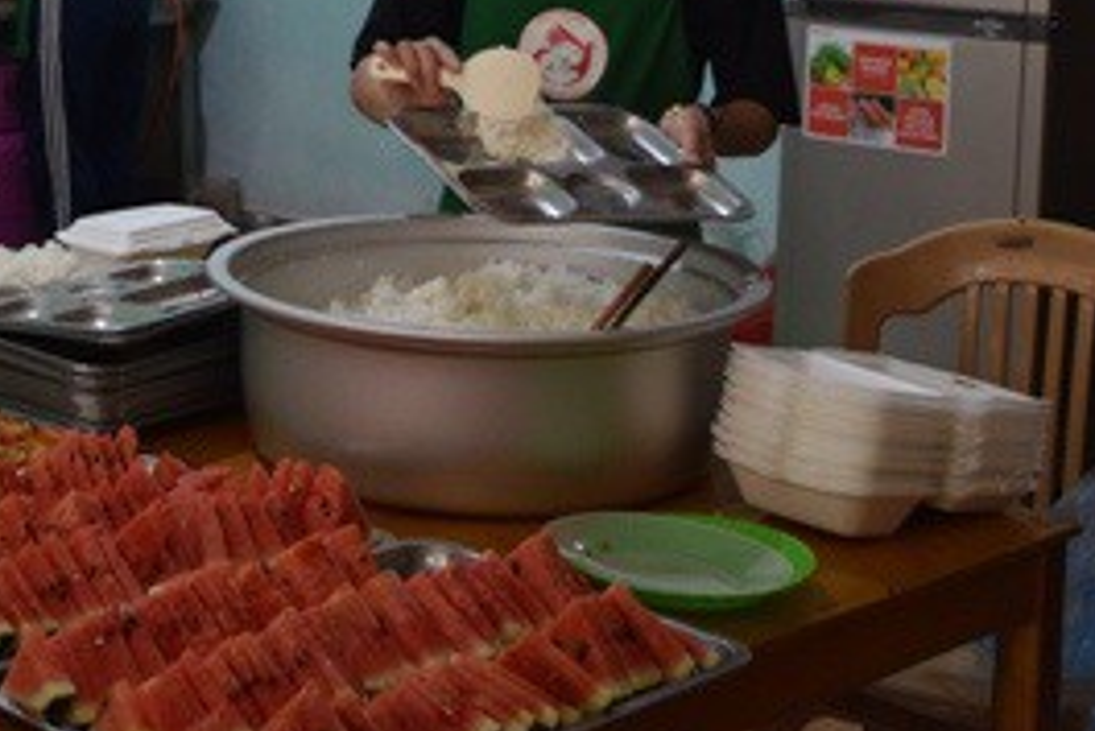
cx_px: 112
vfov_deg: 15.9
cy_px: -105
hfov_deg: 23.7
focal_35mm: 83
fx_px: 2532
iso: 1000
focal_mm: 23
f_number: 3.8
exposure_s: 1/60
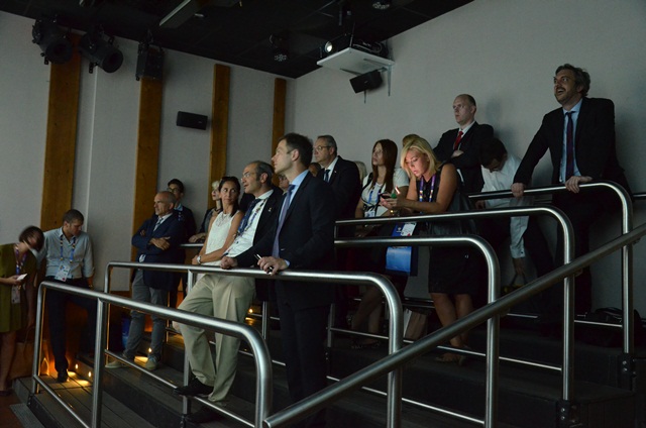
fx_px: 591
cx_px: 323
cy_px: 214
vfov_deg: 39.8
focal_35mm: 33
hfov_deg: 57.3
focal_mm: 22
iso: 3200
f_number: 3.8
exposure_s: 1/13
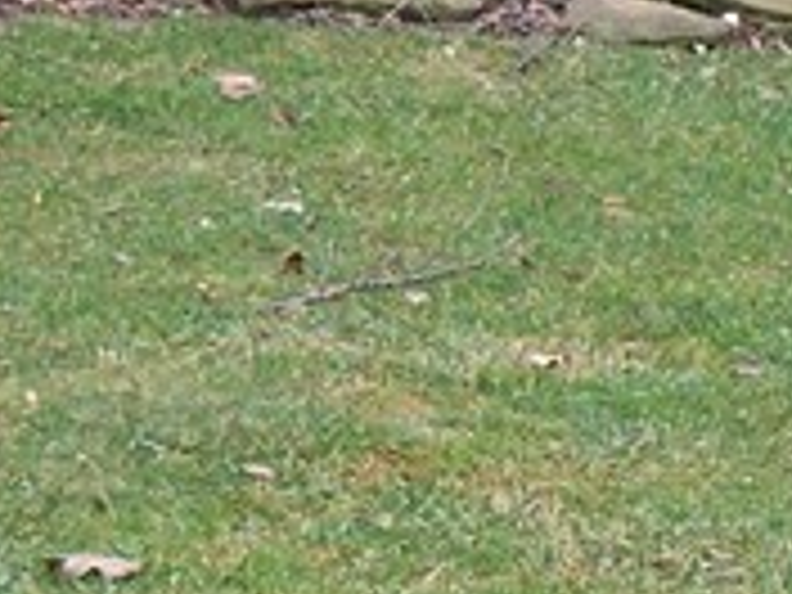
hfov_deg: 9.4
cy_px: -94
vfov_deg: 7.0
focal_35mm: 210
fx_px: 4805
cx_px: 256
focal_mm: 7.54
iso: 125
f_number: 2.8
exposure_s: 1/60
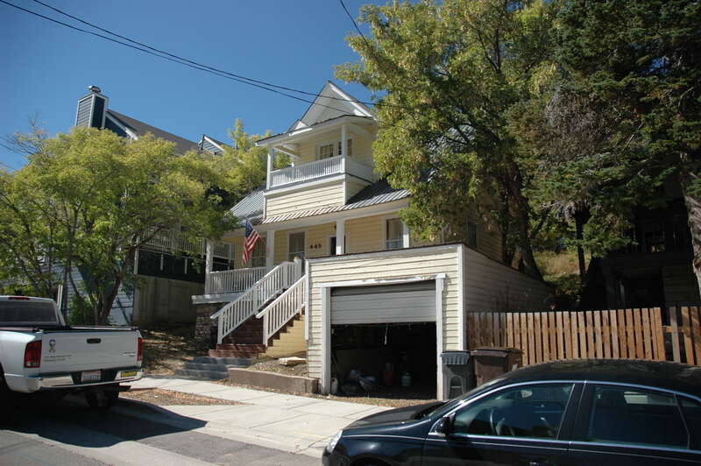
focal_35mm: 27
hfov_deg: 67.4
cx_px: 350
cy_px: 233
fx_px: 525
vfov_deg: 47.9
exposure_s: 1/1600
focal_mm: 18
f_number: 3.5
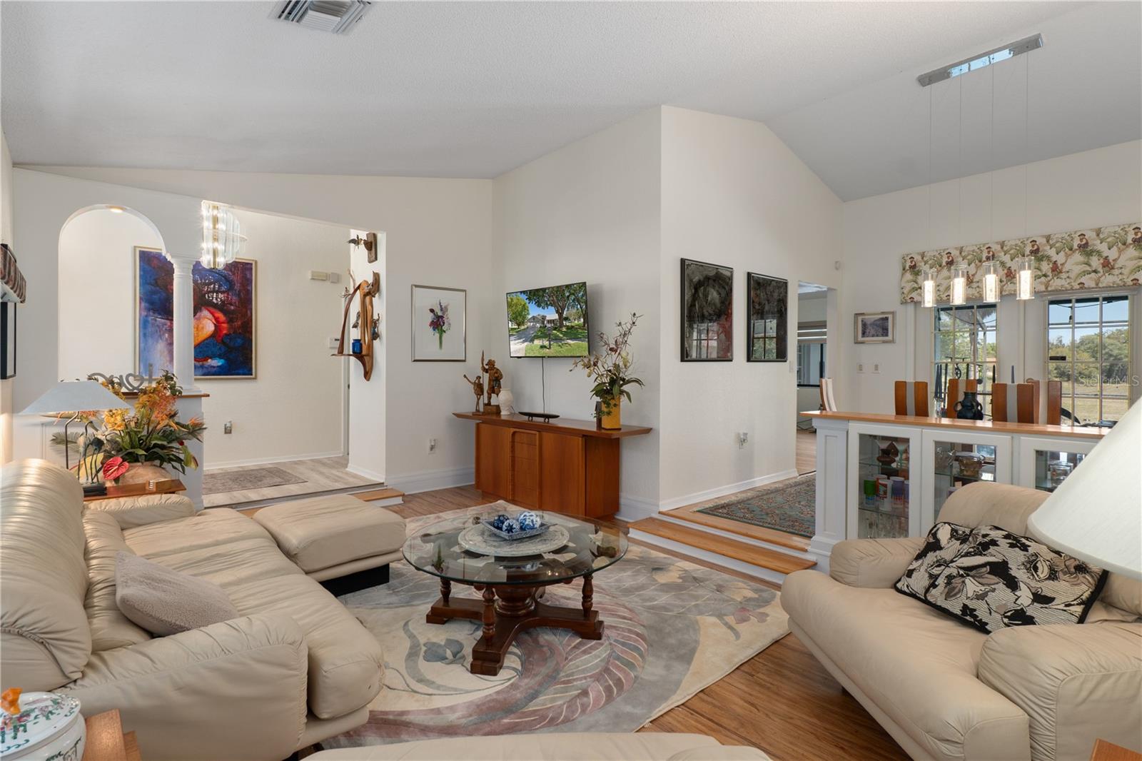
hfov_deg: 95.0
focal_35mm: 16
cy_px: 380
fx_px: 523
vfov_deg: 72.0
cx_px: 571
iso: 250
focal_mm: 11
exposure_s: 1/2
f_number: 8
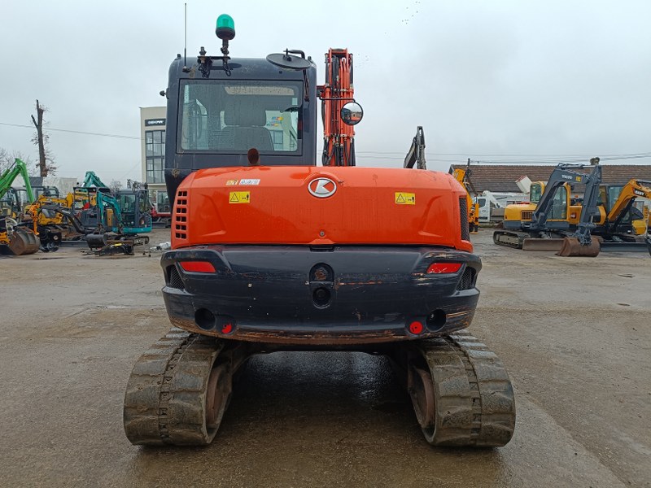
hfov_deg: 71.6
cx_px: 326
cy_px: 244
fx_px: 451
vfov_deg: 56.8
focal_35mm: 24
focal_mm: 5.59
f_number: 1.88
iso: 51
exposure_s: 1/115
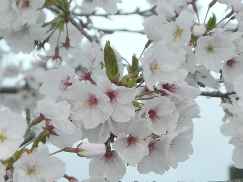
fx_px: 1207
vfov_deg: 8.6
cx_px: 122
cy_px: 91
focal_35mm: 172
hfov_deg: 11.5
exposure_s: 1/80
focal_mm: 30.9
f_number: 5.6
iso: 800
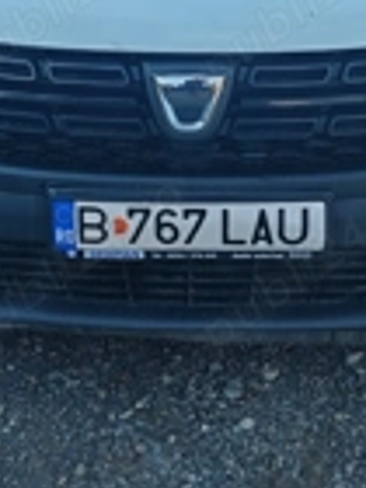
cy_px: 56
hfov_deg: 19.1
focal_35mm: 77
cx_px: 192
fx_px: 1086
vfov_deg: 24.7
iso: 50
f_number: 1.9
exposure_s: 1/390
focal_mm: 6.12
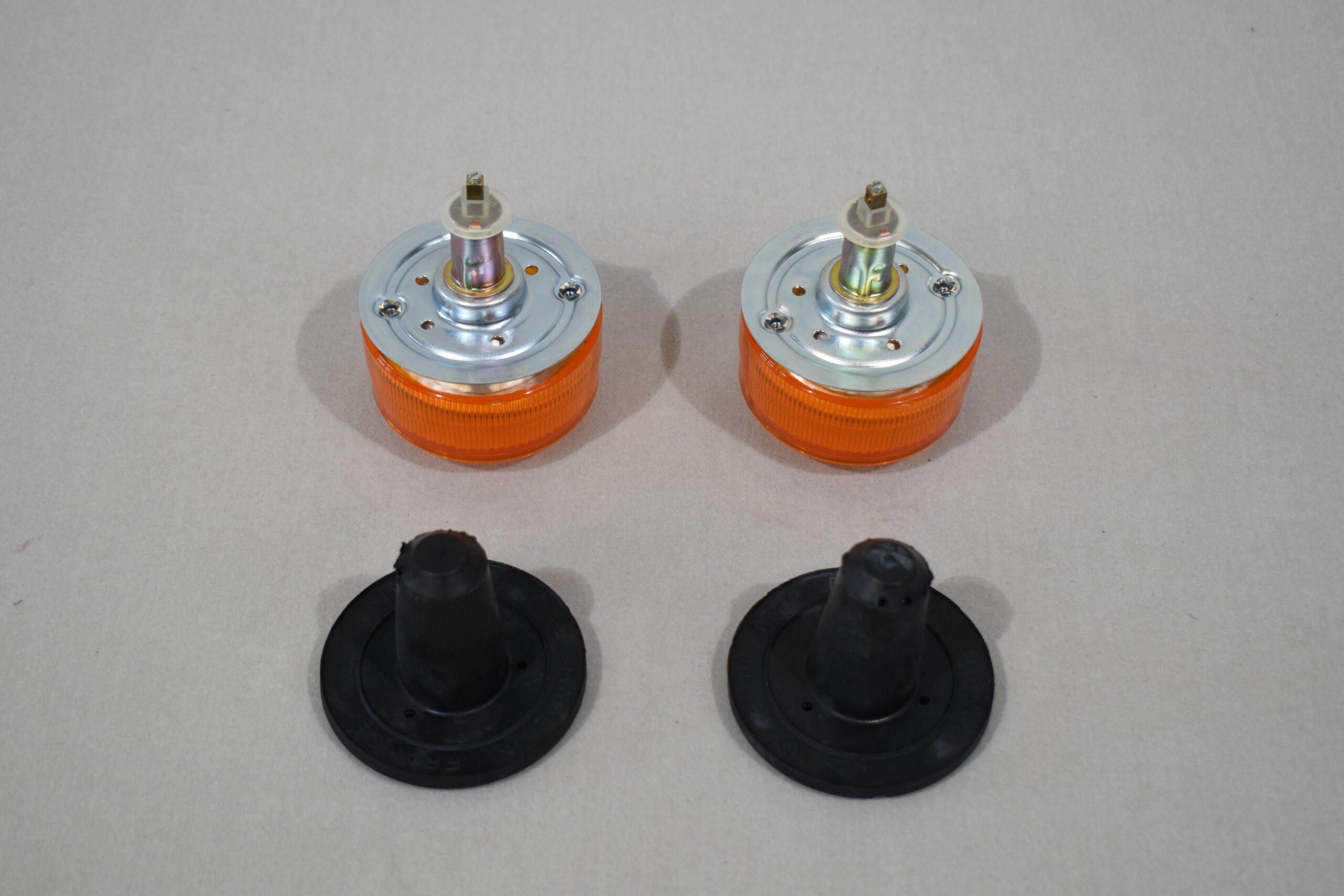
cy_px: 448
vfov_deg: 23.8
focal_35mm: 57
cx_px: 672
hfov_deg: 35.1
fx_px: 2128
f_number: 5.6
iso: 400
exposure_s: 1/125
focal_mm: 38
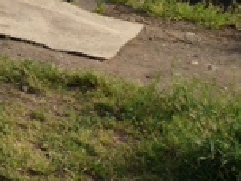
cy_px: -167
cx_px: -214
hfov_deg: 12.7
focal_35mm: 139
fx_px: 968
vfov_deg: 10.0
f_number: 2.4
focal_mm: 4.13
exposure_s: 1/609
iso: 50
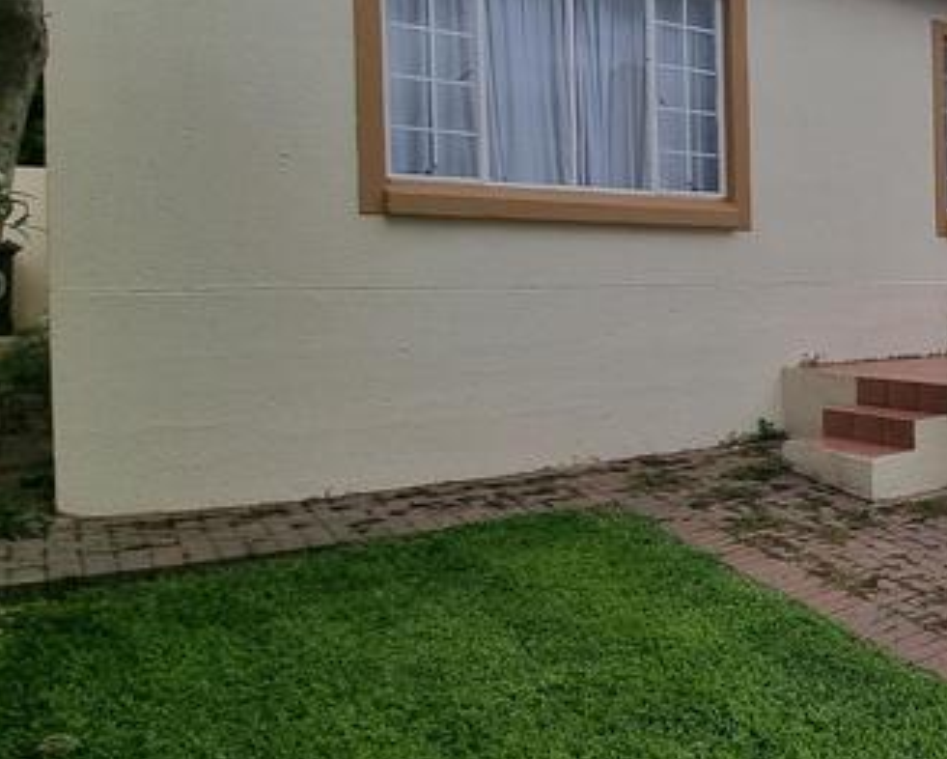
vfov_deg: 46.9
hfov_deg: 41.3
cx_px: 1109
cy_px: 301
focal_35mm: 31
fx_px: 869
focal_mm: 2.2
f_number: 2.2
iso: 50
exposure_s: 1/822
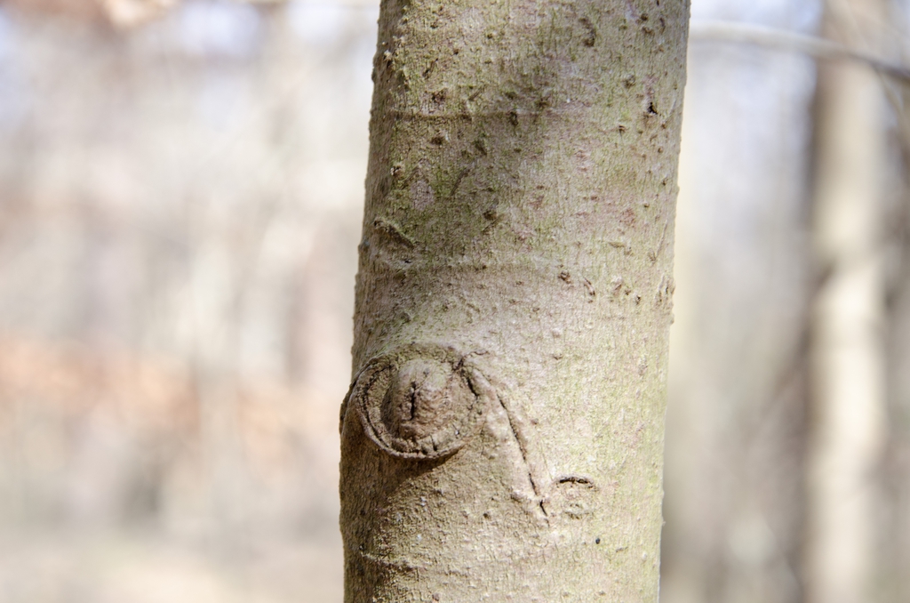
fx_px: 2648
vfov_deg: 13.0
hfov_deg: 19.5
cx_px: 455
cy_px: 302
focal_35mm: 105
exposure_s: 1/90
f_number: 8
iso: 200
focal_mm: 70
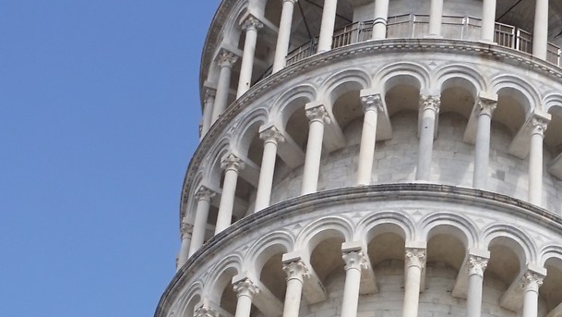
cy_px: 802
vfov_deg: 10.3
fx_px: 1476
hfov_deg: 21.5
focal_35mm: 99
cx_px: 360
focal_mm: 16
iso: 100
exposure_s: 1/100
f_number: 14
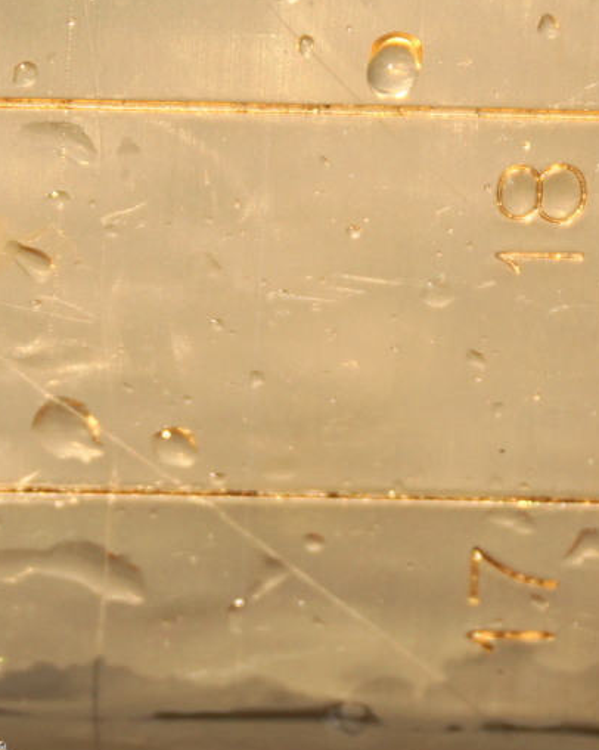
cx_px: 283
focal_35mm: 277
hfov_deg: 5.6
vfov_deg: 7.0
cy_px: 484
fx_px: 6142
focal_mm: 100
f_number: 6.3
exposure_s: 1/200
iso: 100
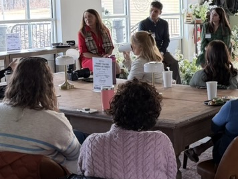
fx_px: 474
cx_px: 289
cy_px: 42
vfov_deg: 21.1
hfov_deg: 25.2
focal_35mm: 69
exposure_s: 1/121
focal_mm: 6.76
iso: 160
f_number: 1.78
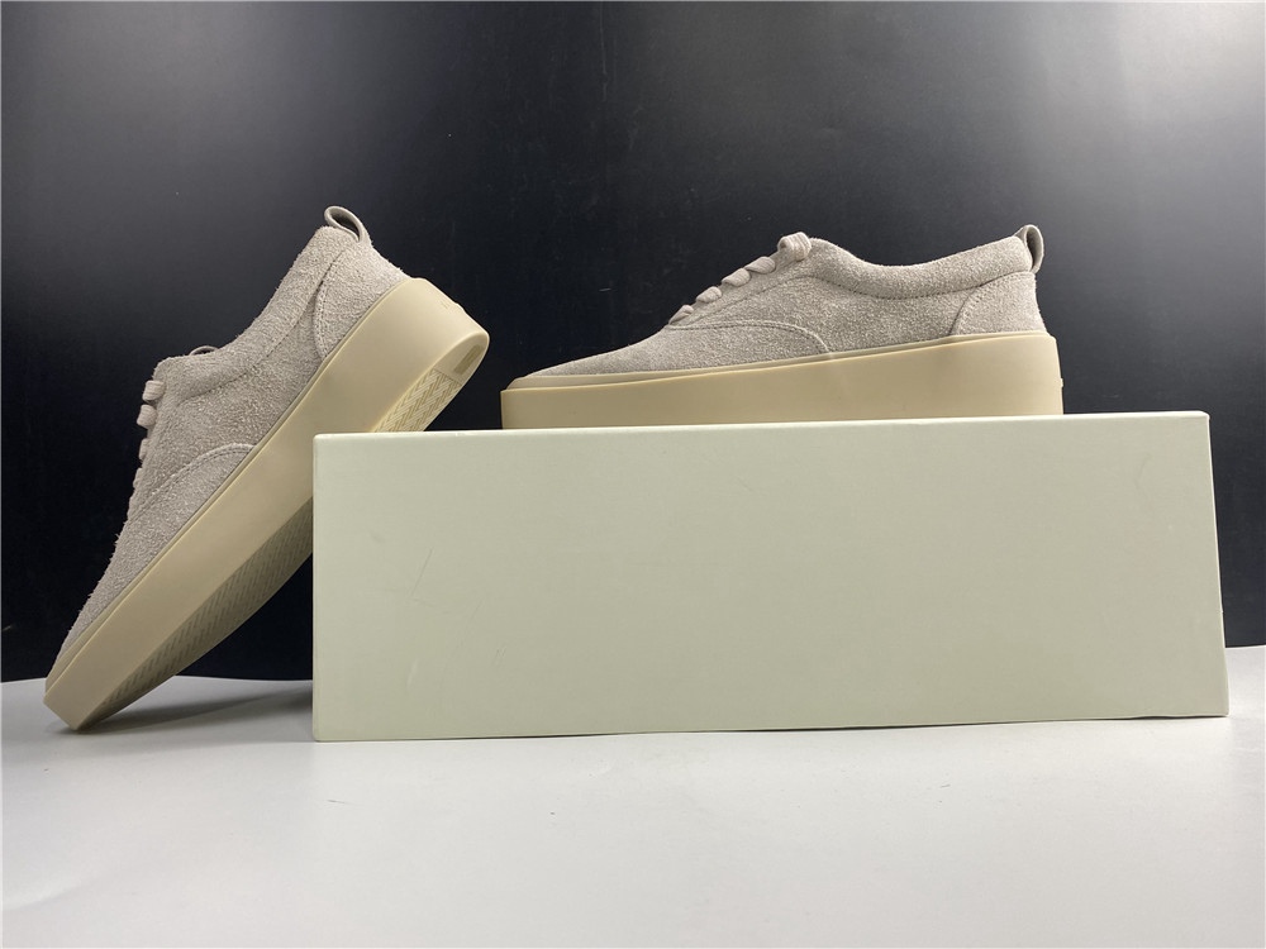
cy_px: 474
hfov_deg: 67.3
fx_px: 951
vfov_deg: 53.1
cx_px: 633
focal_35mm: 26
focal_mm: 4.25
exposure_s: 1/100
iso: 50
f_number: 1.8
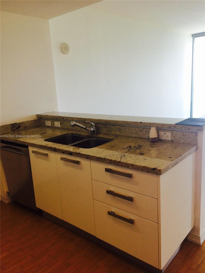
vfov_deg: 61.7
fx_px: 229
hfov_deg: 48.2
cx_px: 102
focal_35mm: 29
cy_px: 136
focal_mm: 4.15
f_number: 2.2
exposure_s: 1/60
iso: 50
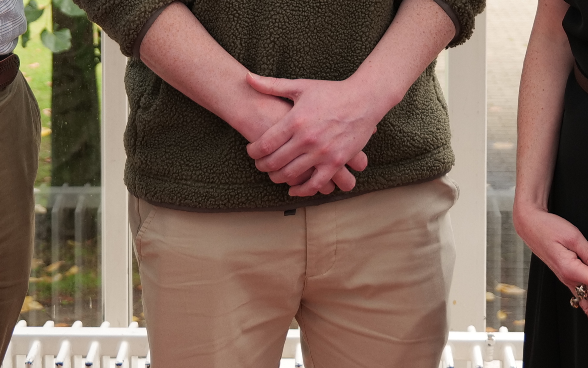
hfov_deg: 20.4
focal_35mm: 102
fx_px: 1635
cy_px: -241
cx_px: 319
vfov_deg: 12.0
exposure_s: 1/50
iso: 320
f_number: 4.2
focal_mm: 31
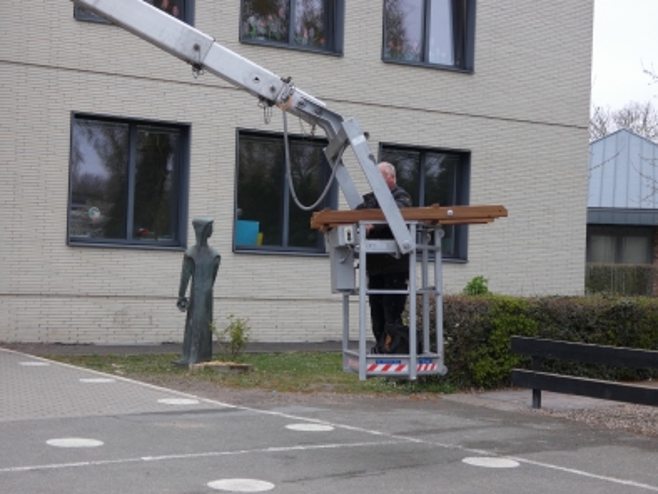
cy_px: 247
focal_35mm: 71
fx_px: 1350
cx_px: 326
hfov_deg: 27.4
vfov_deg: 20.7
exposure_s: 1/80
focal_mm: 12.5
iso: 100
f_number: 4.3
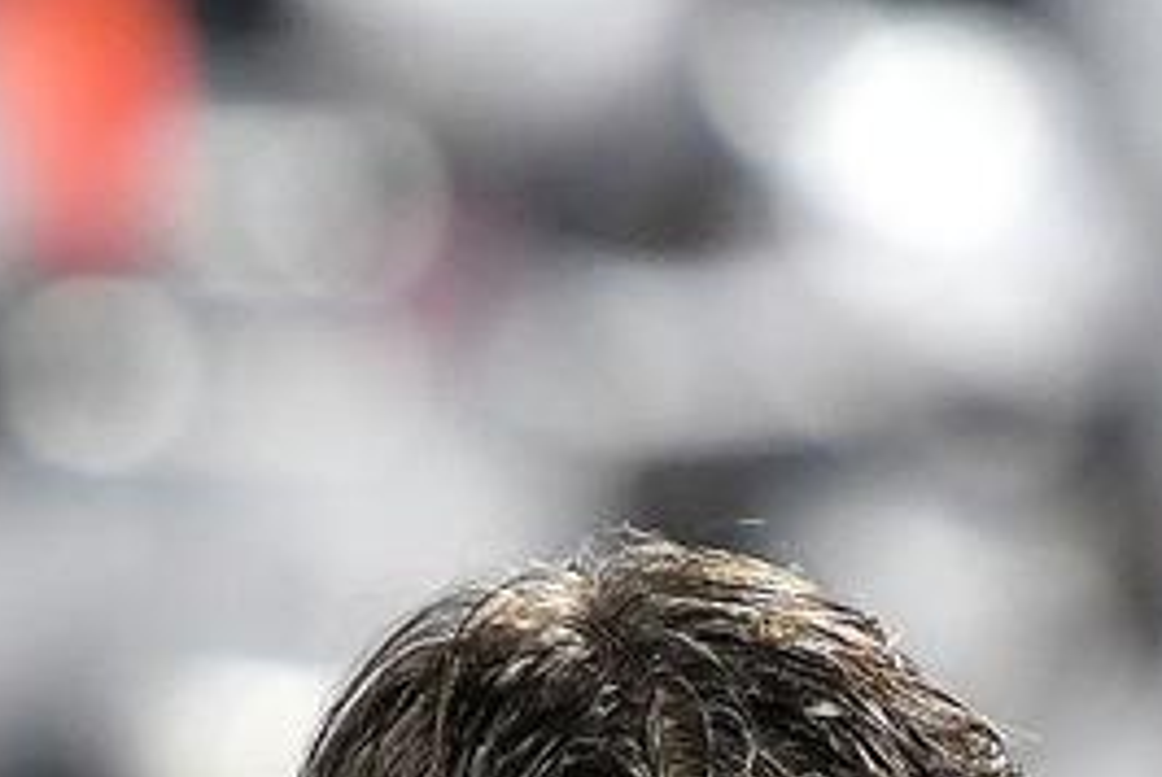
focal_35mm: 1111
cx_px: -594
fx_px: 35899
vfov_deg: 1.2
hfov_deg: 1.9
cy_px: 1299
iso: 2000
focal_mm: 185
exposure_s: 1/500
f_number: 4
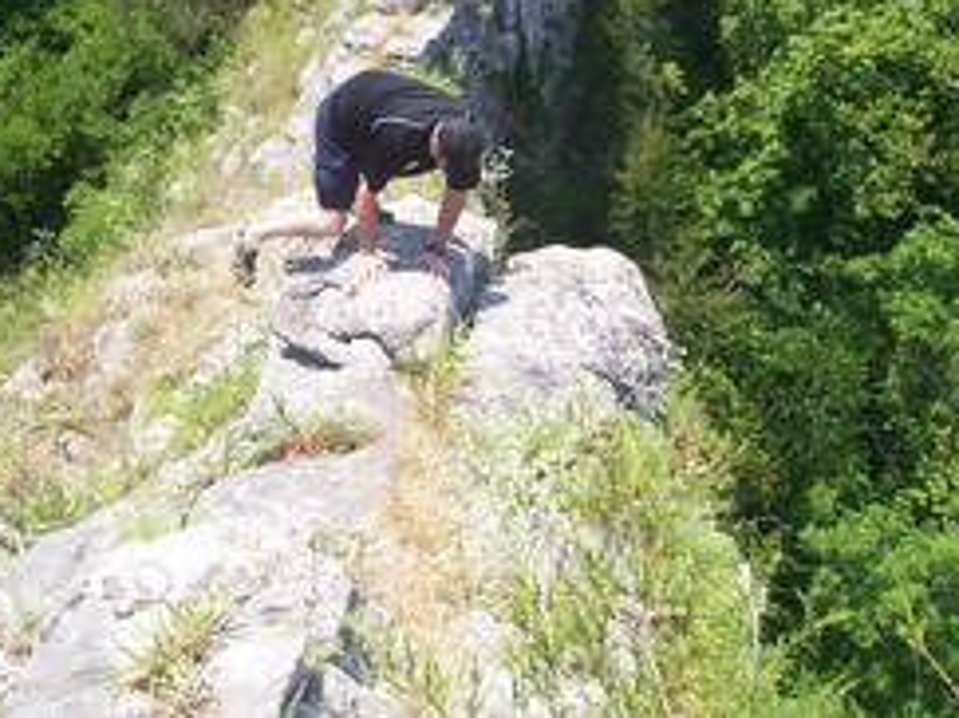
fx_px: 1551
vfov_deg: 25.6
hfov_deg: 34.2
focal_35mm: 56
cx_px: 355
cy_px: 130
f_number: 5.6
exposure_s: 1/250
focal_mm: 5.6
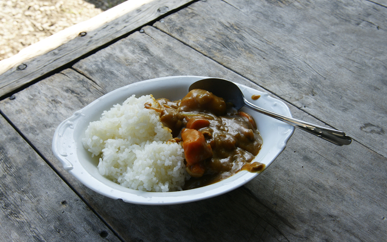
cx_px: 193
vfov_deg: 32.0
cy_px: 113
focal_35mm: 40
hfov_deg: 49.3
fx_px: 422
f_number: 10
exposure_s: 1/20
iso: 200
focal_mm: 26
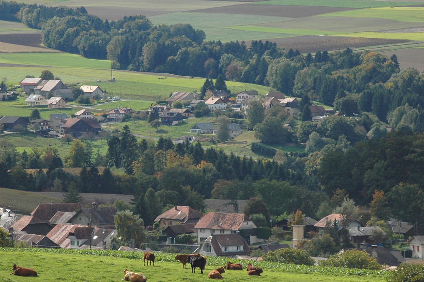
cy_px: 141
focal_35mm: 240
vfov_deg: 5.7
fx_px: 2824
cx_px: 212
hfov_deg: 8.6
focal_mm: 160
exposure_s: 1/1000
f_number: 8
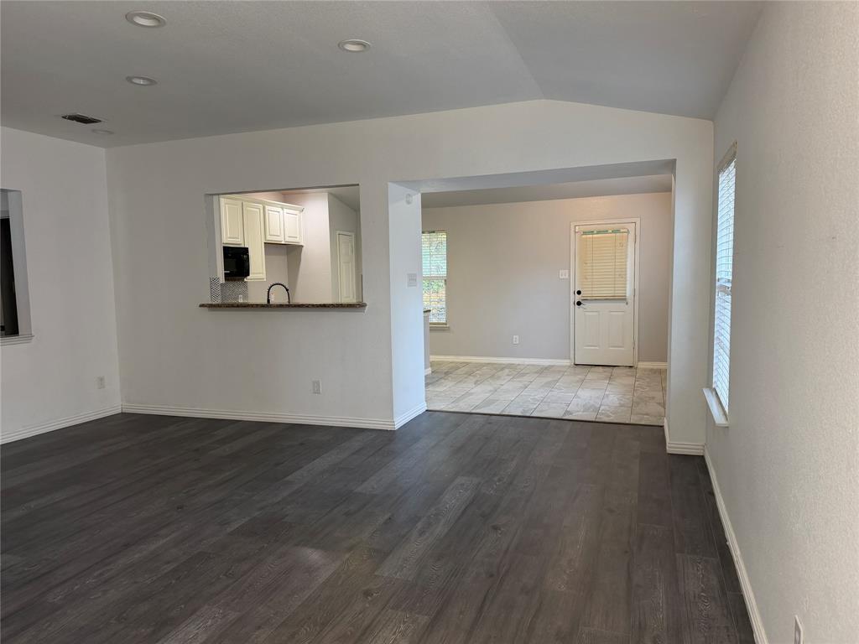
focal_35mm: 24
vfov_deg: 56.8
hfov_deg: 71.6
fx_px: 596
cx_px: 430
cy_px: 322
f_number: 1.78
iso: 200
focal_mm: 6.76
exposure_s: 1/120
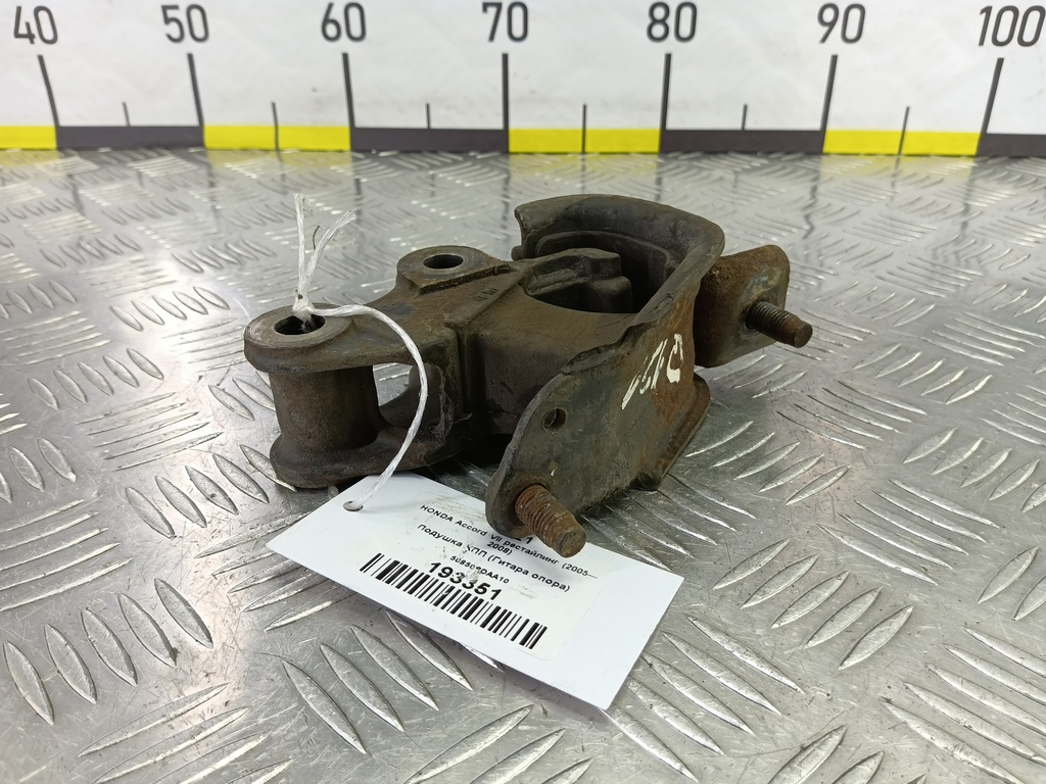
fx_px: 695
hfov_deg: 73.9
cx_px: 523
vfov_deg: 58.9
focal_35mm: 23
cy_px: 392
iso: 143
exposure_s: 1/50
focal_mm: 4.11
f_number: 1.6
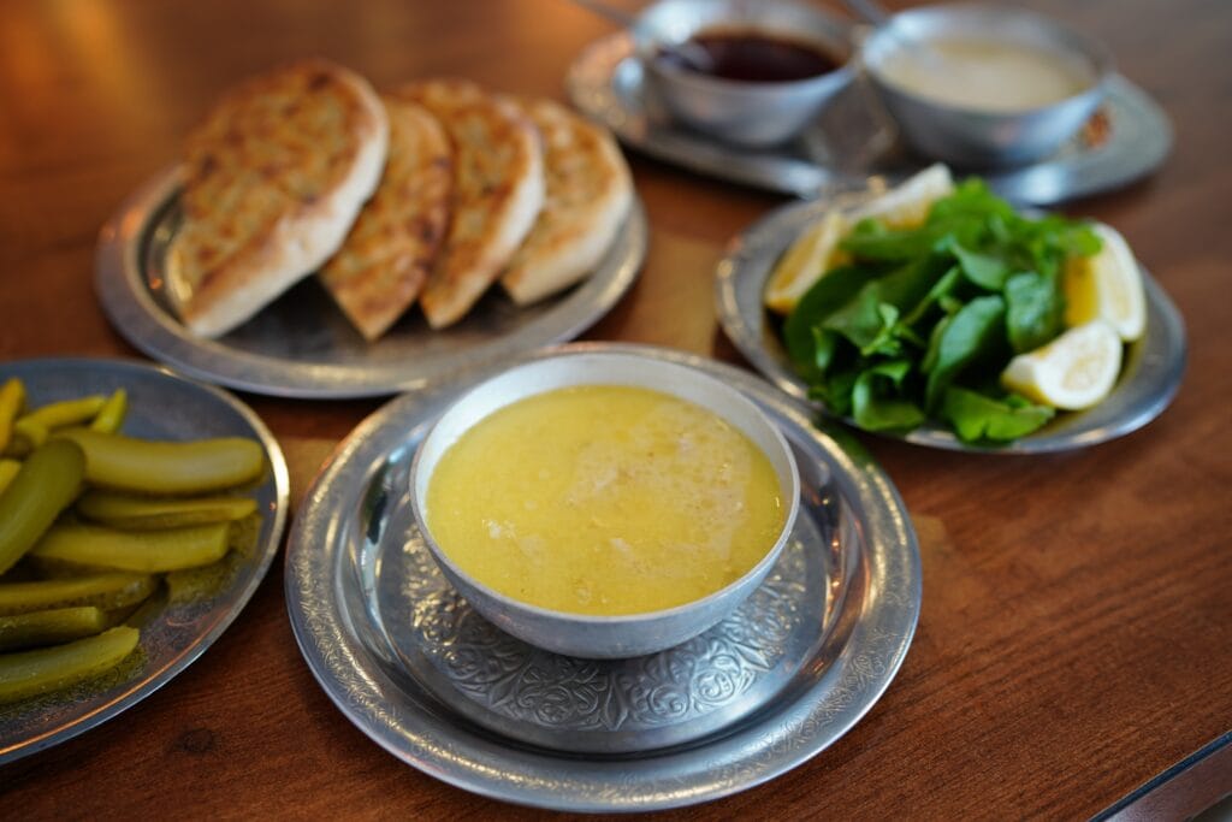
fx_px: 1198
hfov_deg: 54.4
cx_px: 616
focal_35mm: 35
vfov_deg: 37.9
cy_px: 411
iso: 100
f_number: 2.5
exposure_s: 1/60
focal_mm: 35
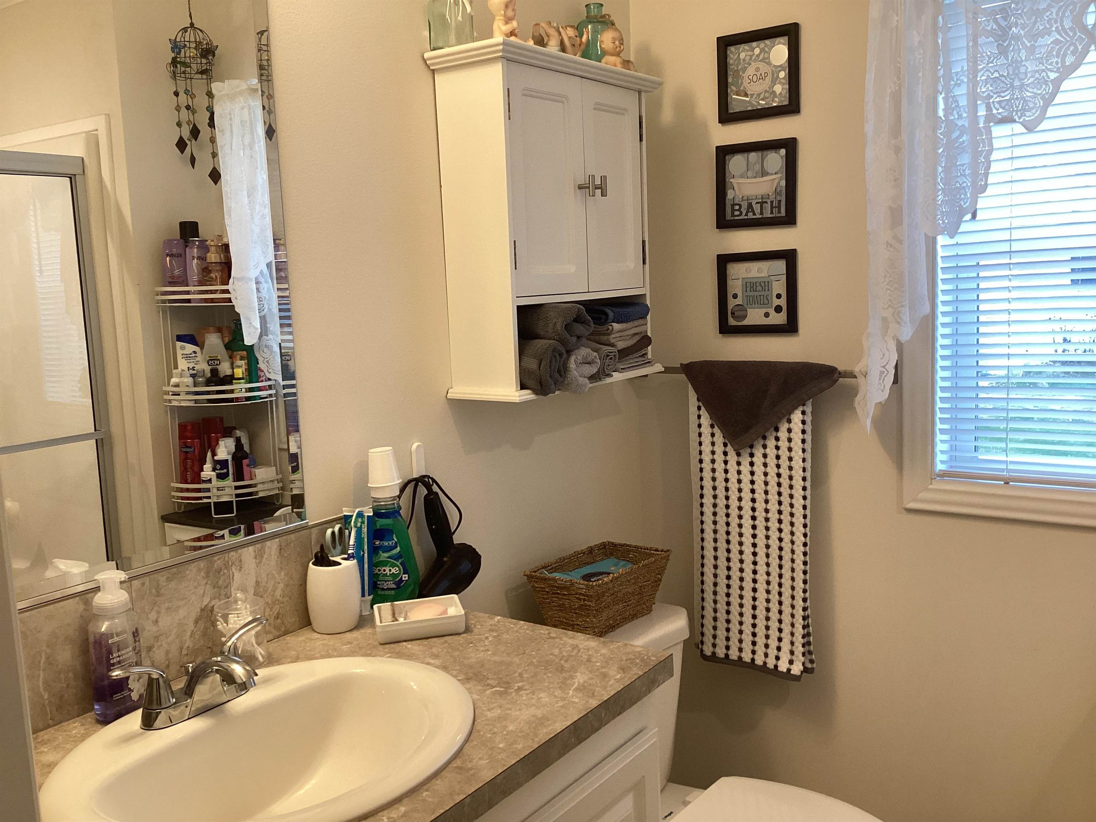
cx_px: 548
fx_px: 982
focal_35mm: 31
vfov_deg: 45.4
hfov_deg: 58.4
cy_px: 411
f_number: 2.4
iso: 100
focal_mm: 3.3
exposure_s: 1/60
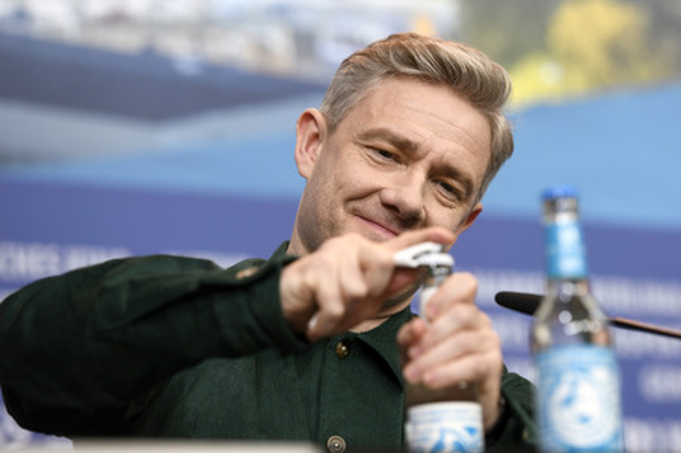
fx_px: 2835
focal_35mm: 150
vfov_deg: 9.1
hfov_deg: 13.7
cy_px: 226
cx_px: 340
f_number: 3.5
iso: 1250
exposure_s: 1/320
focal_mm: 150
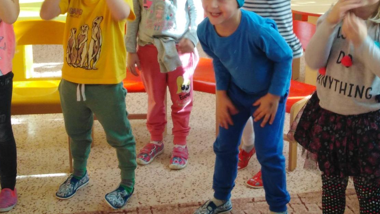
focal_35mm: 34
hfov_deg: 57.9
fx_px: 343
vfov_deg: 33.8
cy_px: 48
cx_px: 207
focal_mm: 3.46
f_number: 2.2
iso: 115
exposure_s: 1/50
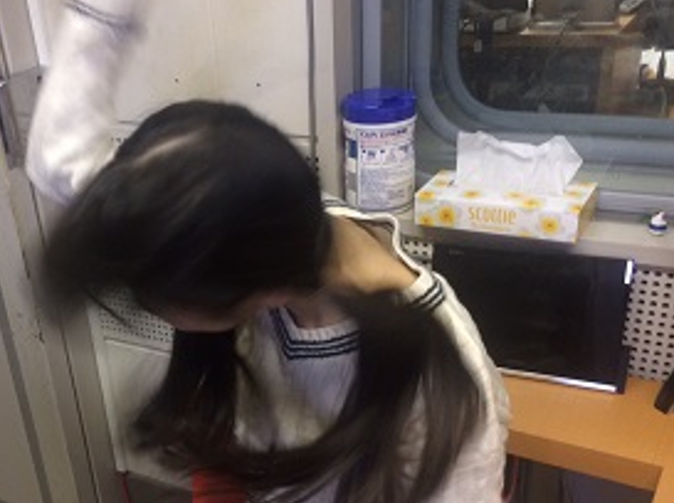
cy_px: 344
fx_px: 836
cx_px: 233
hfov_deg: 43.4
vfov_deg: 33.2
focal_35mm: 43
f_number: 2.2
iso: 100
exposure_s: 1/33
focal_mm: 4.15
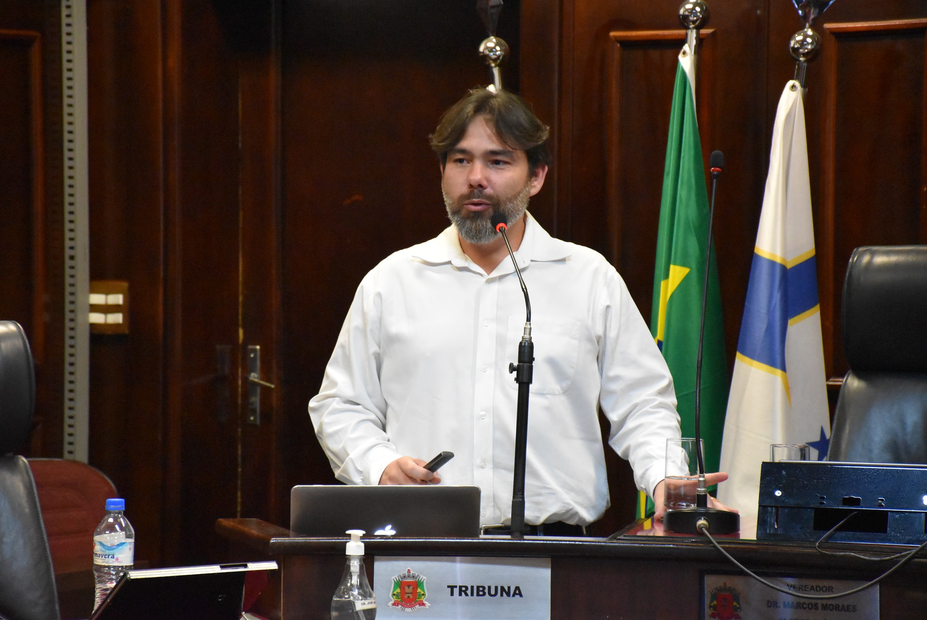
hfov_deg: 12.2
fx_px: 4329
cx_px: 464
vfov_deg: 8.2
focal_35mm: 168
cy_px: 310
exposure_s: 1/125
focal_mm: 112
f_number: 5.6
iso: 7200
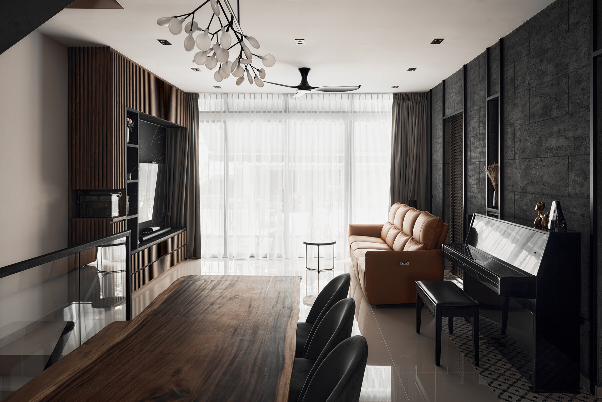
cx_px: 318
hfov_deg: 69.3
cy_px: 185
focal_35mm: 26
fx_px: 435
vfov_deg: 49.5
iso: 100
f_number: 8
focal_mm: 24
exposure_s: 4
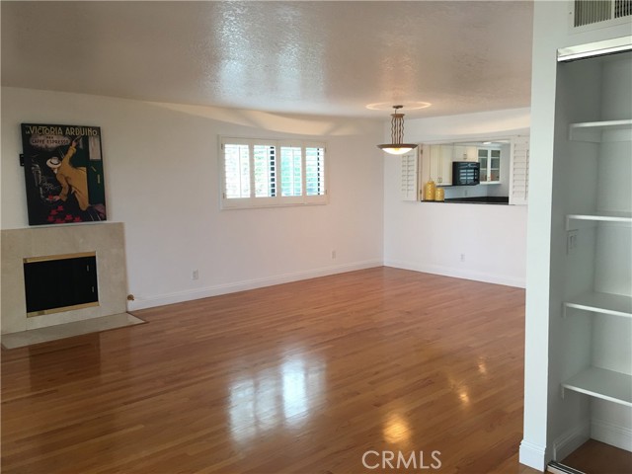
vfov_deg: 48.2
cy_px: 237
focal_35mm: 29
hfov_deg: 61.7
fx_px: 529
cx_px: 316
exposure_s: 1/15
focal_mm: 4.15
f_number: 2.2
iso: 25
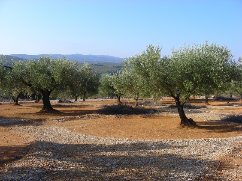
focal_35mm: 38
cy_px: 90
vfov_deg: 37.7
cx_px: 121
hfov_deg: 49.0
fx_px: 266
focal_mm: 6.3
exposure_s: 1/330
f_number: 4
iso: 50
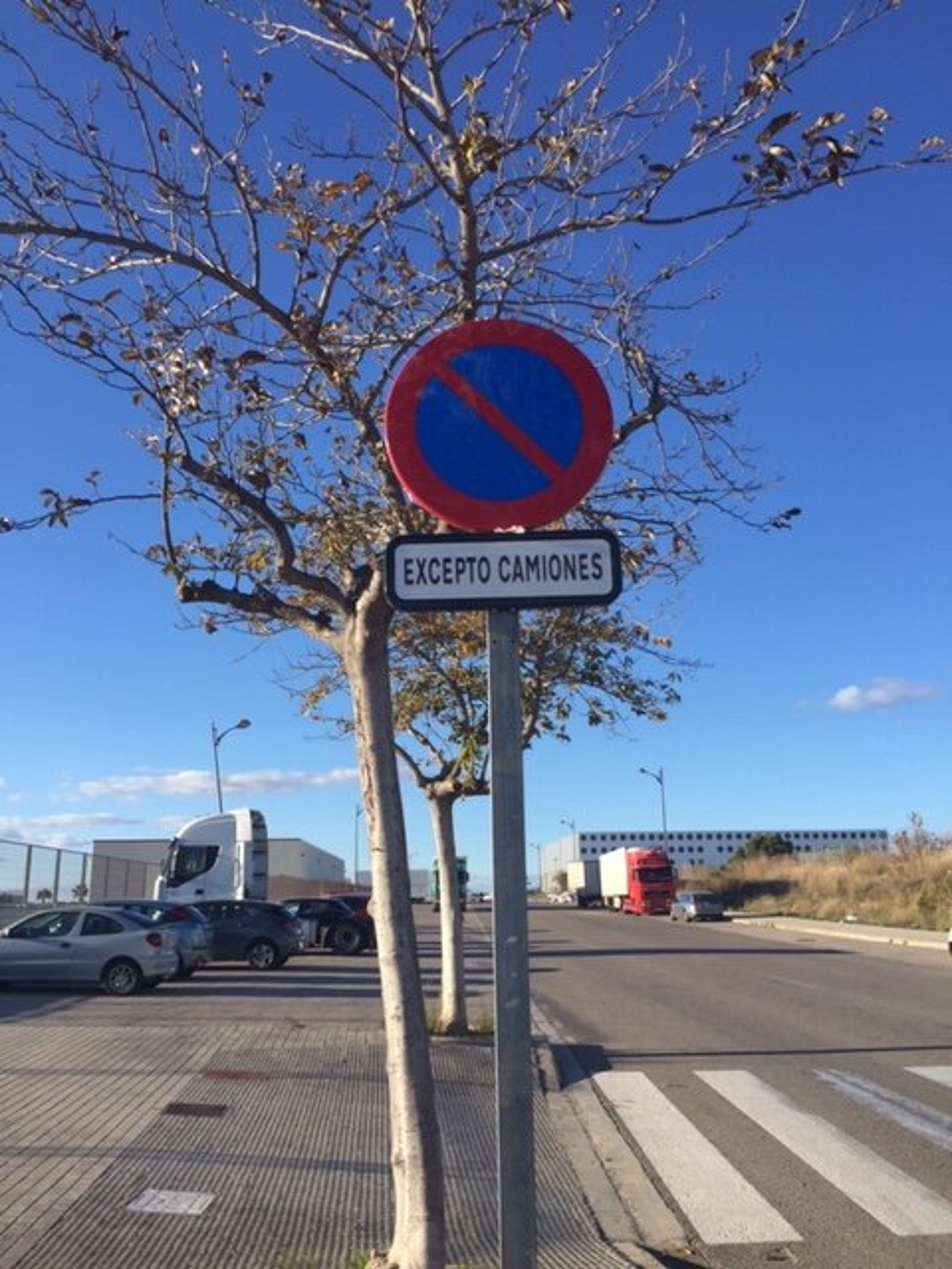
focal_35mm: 29
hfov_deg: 48.2
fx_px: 1063
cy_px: 634
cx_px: 476
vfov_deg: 61.7
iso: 32
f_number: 2.2
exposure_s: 1/1522
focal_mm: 4.15
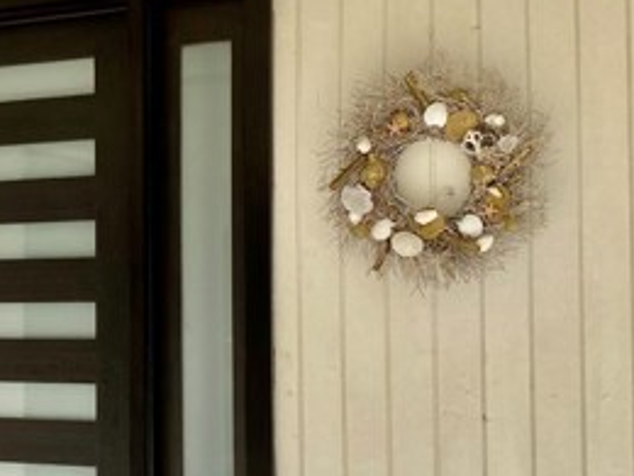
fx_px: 1172
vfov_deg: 22.9
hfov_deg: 29.6
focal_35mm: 64
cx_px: 134
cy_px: 283
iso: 32
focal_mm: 4.25
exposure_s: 1/1996
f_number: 1.8
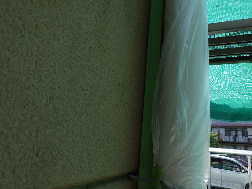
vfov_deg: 49.7
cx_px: 126
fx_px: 204
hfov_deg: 63.4
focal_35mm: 28
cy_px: 94
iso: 125
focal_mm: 5
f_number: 4.2
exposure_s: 1/200
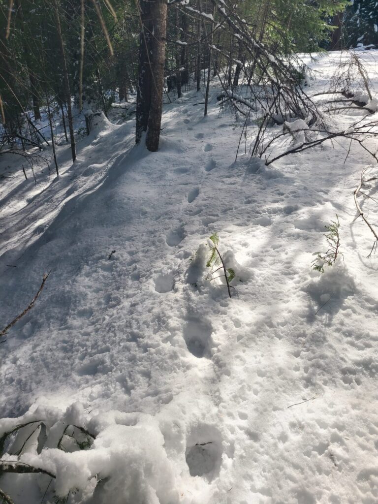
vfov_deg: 67.3
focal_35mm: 26
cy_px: 252
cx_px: 189
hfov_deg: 53.1
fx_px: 379
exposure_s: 1/407
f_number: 1.8
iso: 40
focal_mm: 5.4
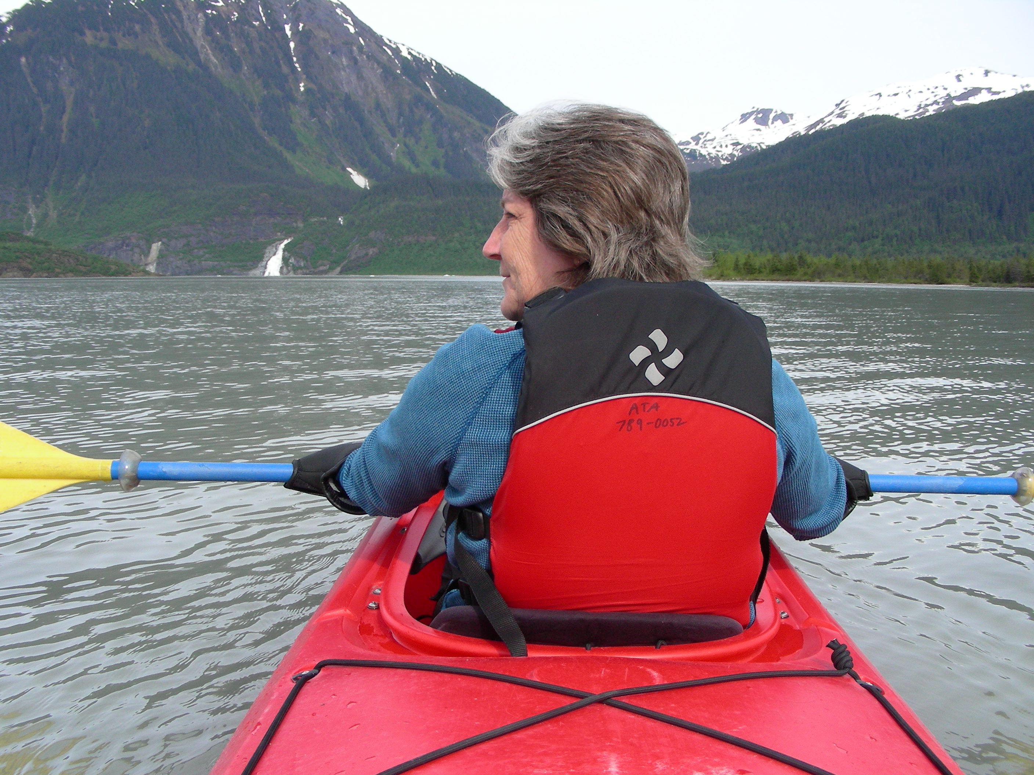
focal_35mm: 38
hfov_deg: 49.0
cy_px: 388
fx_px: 1135
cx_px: 517
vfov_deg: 37.7
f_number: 4
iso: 50
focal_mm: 6.3
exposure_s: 1/557
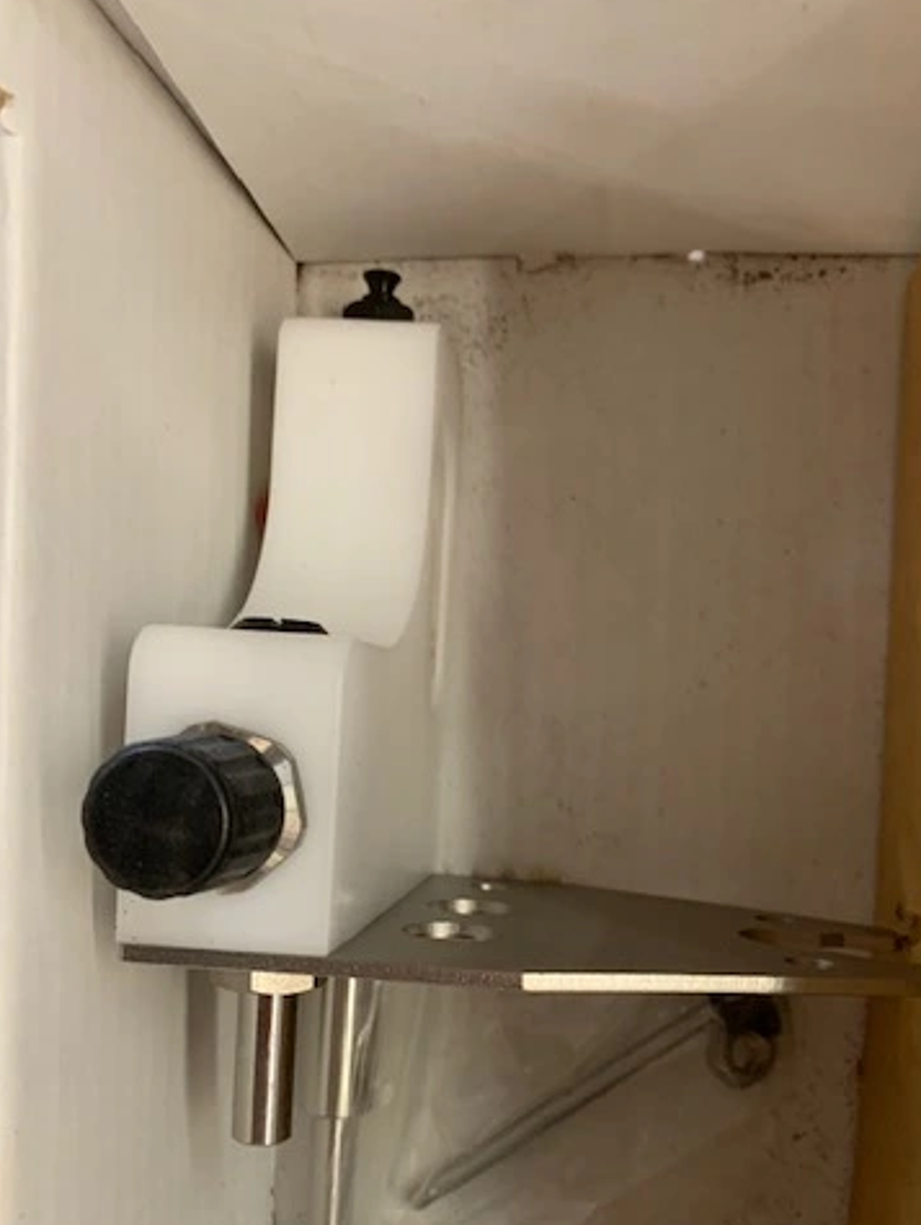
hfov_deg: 40.6
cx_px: 555
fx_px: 1240
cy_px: 766
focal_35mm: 35
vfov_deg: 52.0
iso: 320
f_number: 1.8
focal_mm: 4.25
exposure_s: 1/40
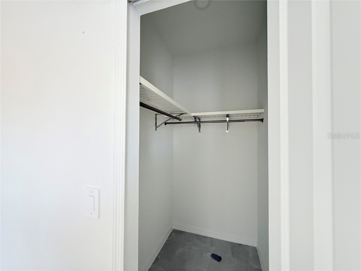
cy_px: 136
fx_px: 146
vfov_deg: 85.7
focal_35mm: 14
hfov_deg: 102.1
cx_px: 180
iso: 500
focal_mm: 2.22
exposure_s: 1/60
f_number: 2.2
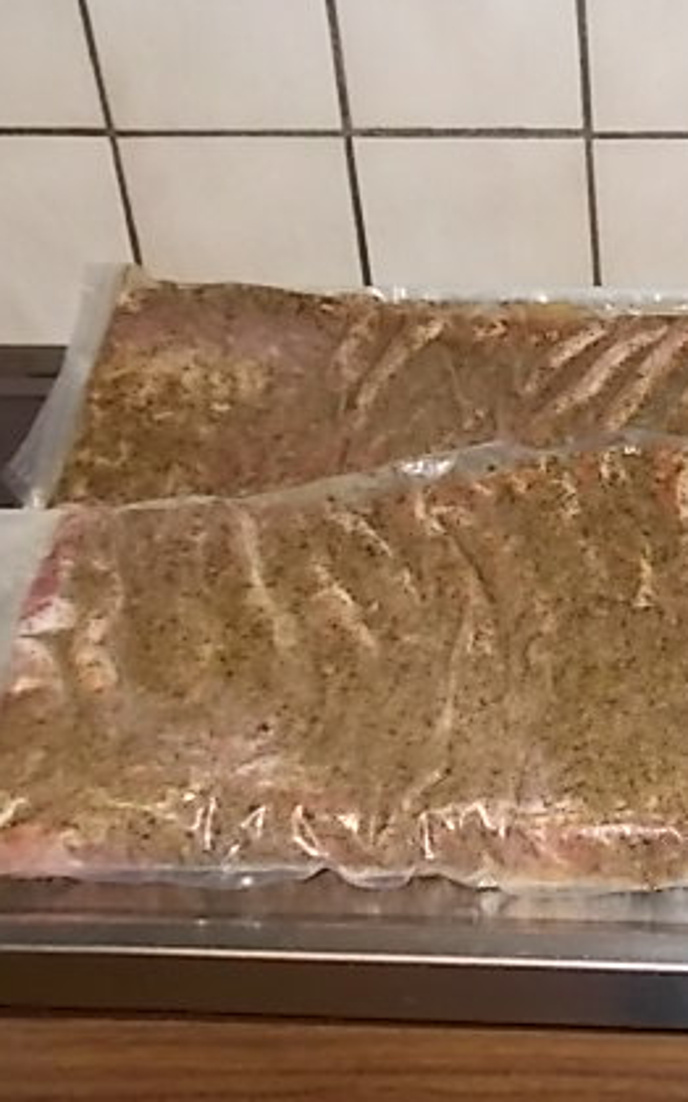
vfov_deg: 32.5
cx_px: 725
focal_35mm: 63
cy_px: 535
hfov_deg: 19.8
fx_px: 1893
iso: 200
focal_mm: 6.9
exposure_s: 1/30
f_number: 3.9
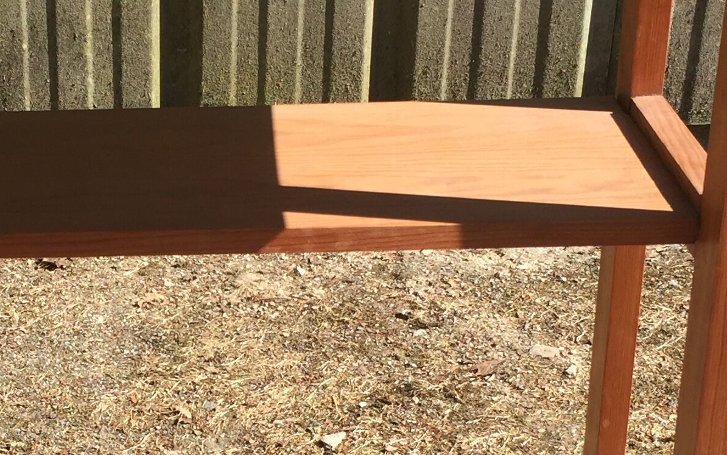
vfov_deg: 15.4
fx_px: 1665
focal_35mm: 84
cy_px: 373
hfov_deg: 24.2
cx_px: 138
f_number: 2.2
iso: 32
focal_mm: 4.15
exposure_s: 1/964
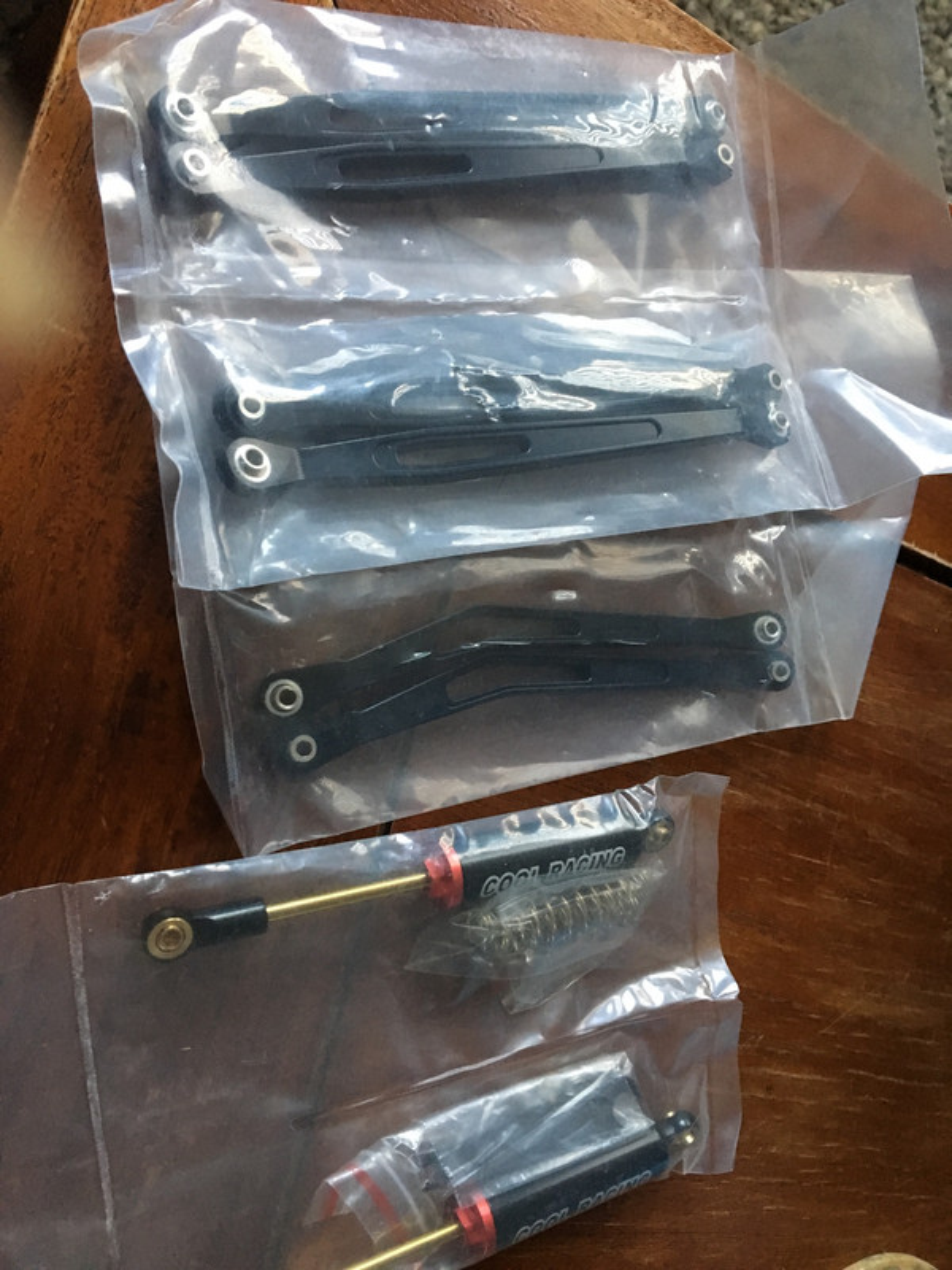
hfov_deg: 48.2
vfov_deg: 61.7
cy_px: 635
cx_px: 476
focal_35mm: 29
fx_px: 1063
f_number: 2.2
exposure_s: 1/17
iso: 250
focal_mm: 4.15
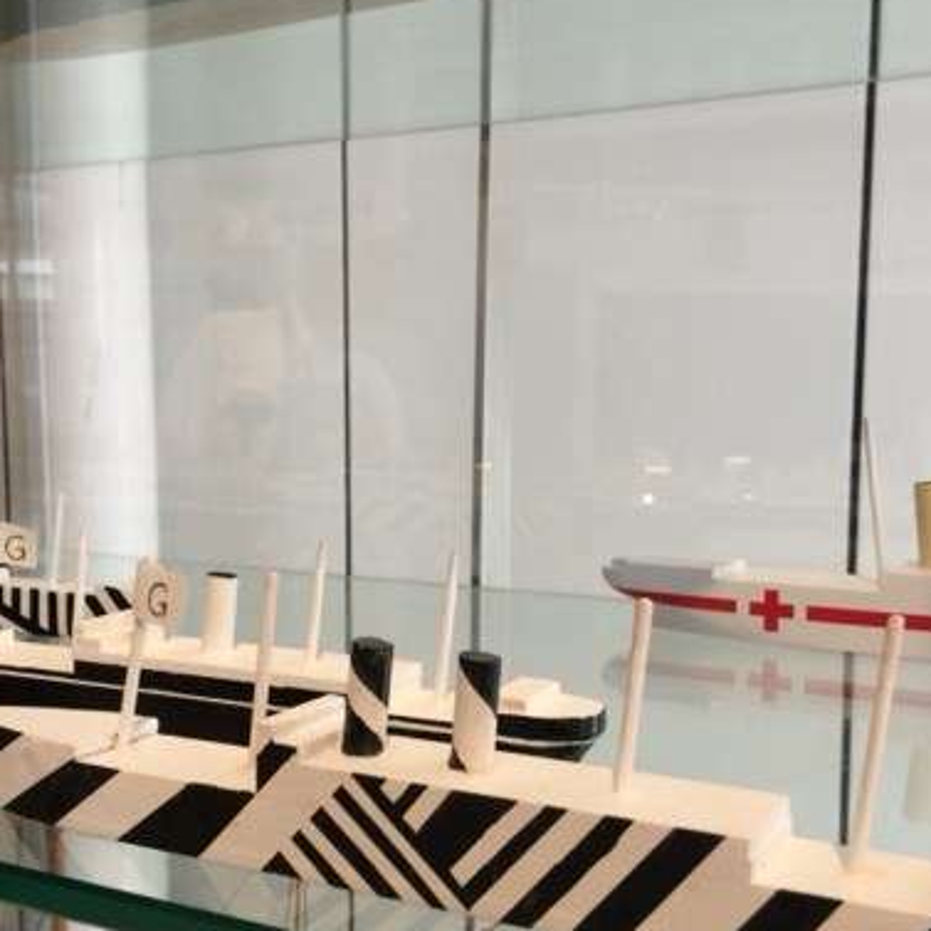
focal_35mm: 45
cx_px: 395
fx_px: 1369
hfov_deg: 37.5
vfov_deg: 37.5
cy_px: 536
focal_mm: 4.12
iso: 80
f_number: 2.2
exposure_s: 1/33
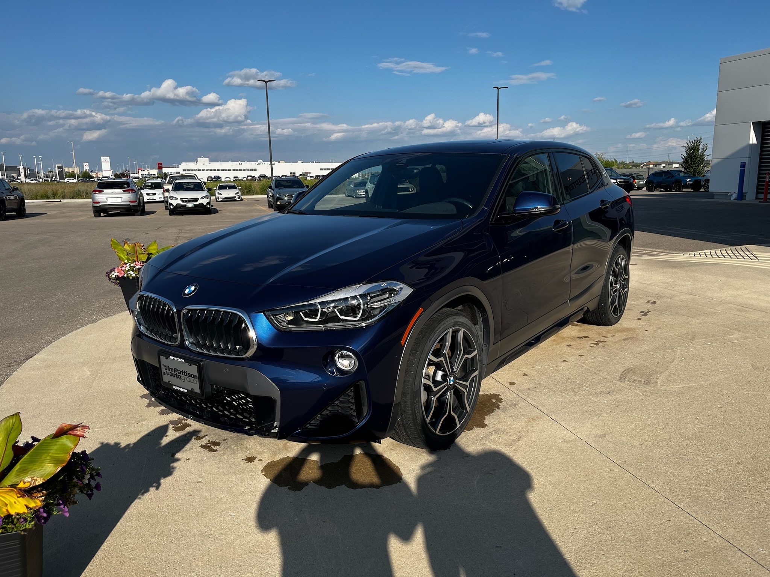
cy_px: 288
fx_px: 578
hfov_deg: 67.3
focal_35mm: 26
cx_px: 385
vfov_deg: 53.1
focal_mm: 5.1
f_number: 1.6
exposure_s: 1/3311
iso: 50
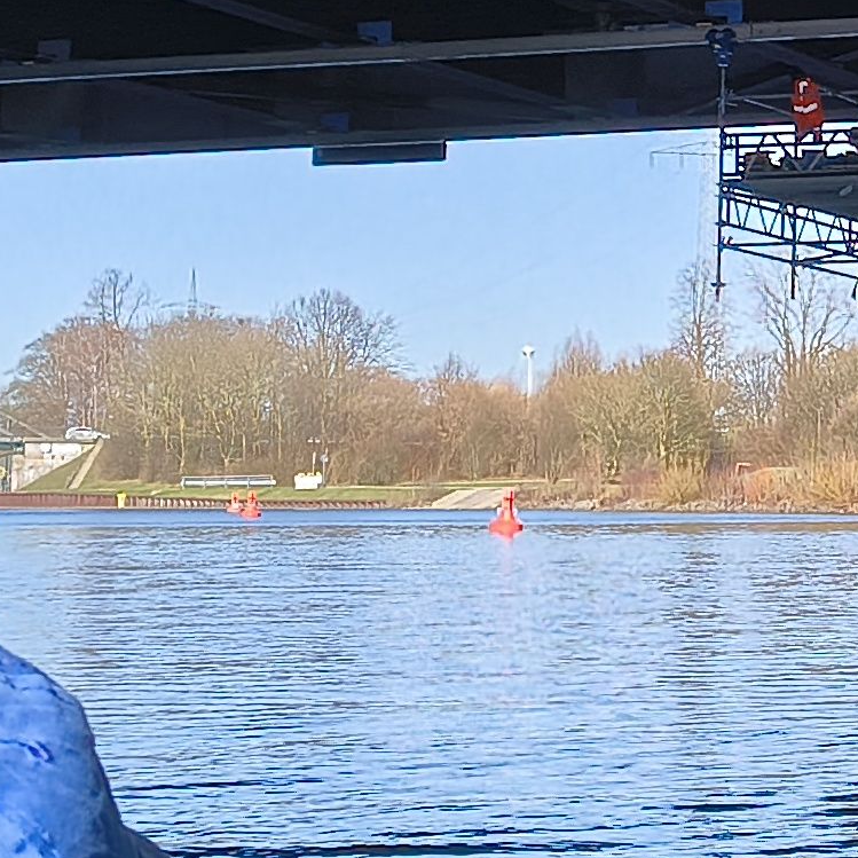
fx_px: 3253
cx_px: 944
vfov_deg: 14.8
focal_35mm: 116
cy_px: 30
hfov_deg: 14.7
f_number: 1.8
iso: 101
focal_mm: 5.56
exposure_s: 1/697
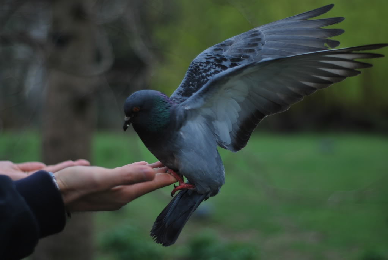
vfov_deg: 18.2
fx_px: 809
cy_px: 130
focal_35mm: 75
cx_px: 194
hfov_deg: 27.0
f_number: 1.8
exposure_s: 1/2500
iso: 100
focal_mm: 50
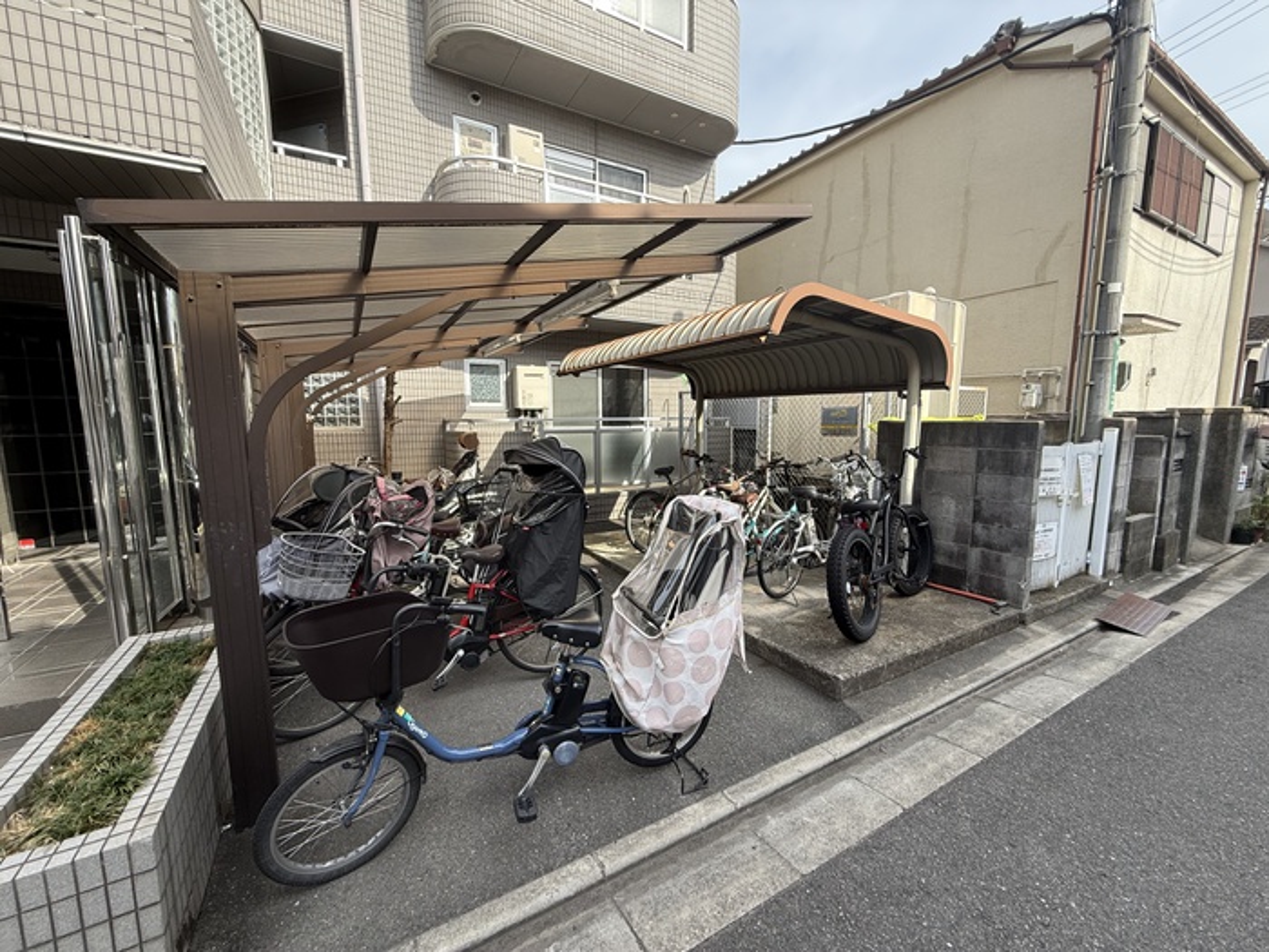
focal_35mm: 14
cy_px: 476
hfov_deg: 102.1
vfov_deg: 85.7
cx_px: 634
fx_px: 513
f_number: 2.2
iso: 50
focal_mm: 2.22
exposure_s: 1/540
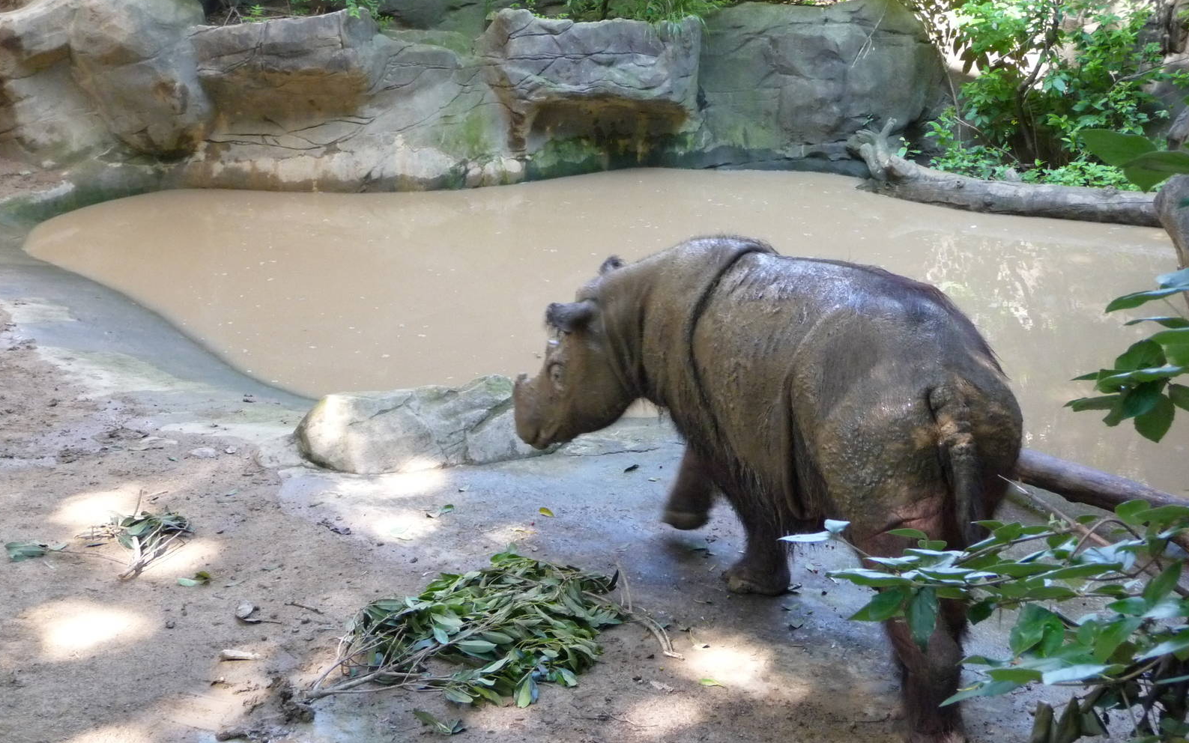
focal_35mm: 62
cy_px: 384
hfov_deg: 33.0
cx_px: 594
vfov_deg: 21.0
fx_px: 2009
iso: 400
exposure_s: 1/80
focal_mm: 9.8
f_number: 4.4
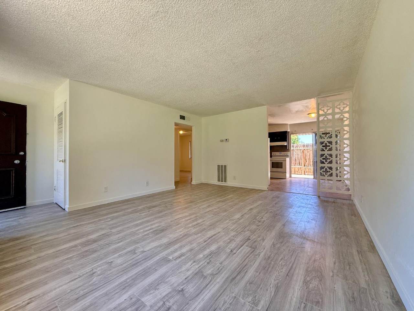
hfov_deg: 102.1
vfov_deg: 85.7
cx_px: 207
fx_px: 167
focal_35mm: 14
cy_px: 156
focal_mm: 2.22
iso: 125
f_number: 2.2
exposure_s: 1/99
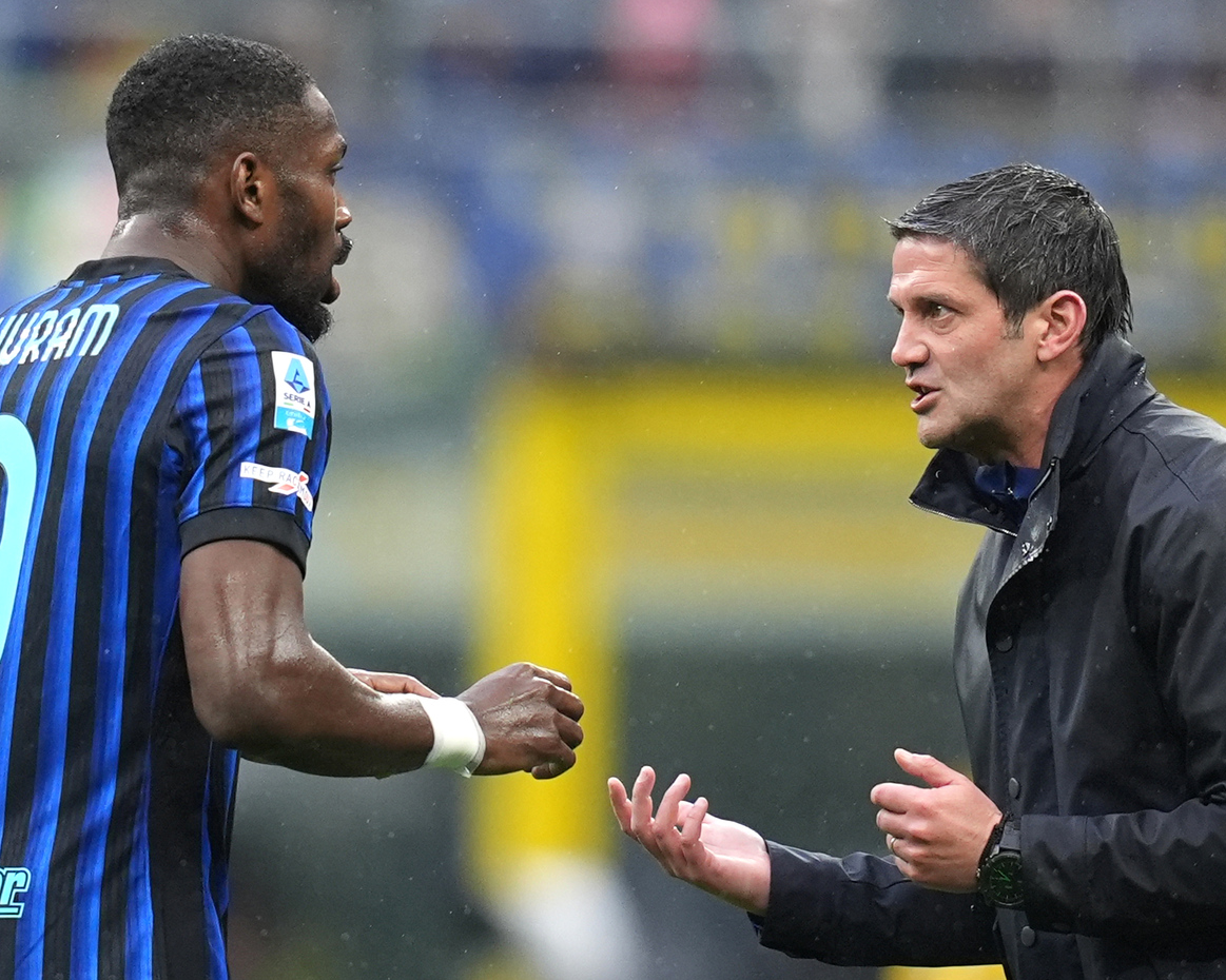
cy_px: 489
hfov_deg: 4.3
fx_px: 16398
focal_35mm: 452
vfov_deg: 3.4
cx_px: 595
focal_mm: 400
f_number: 2.8
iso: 2000
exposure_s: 1/1600
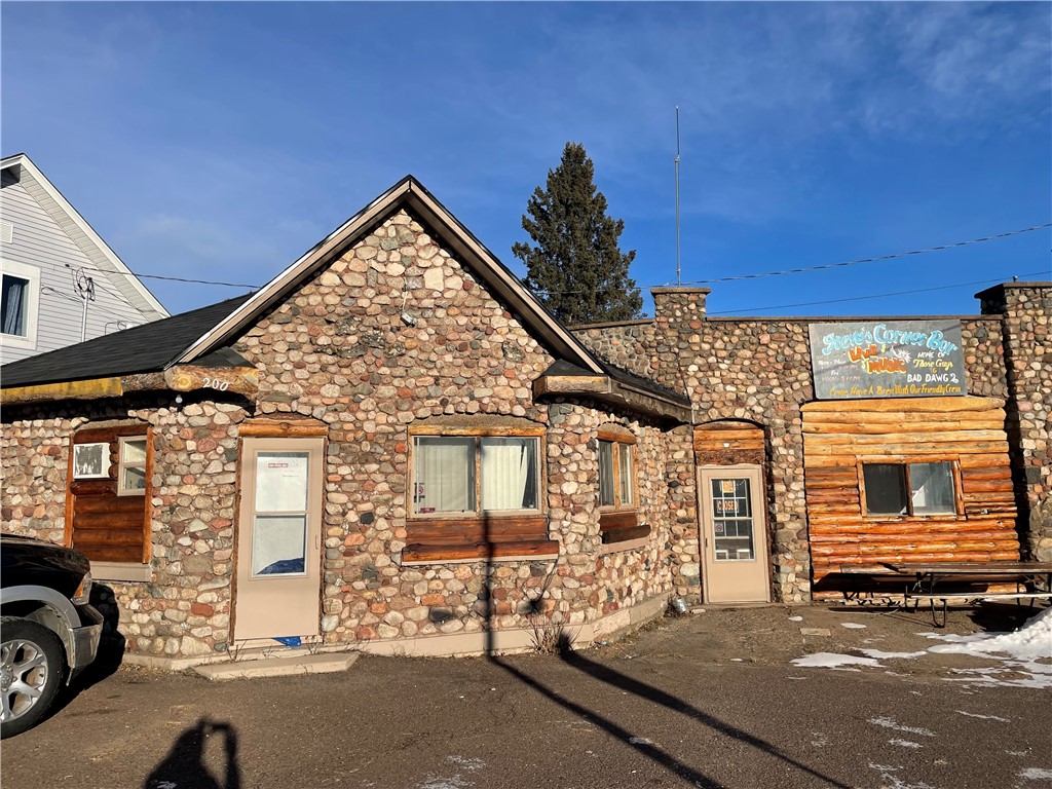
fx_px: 790
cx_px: 526
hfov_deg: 67.3
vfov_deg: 53.1
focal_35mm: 26
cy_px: 394
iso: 32
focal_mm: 4.2
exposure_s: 1/4831
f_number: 1.6
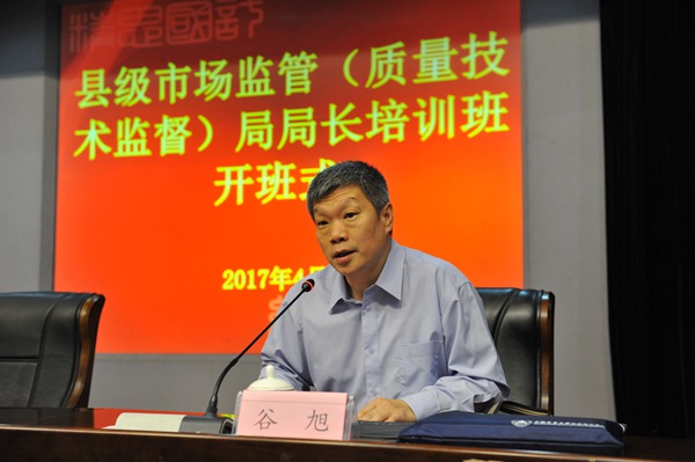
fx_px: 926
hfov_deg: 41.1
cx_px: 348
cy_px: 231
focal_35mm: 48
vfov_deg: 28.0
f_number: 3.5
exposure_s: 1/60
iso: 1250
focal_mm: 48
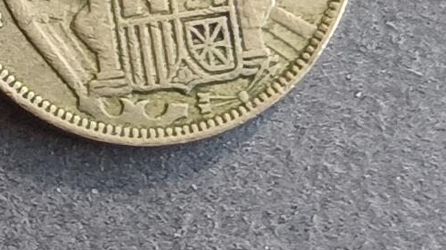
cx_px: -180
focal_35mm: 185
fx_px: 2187
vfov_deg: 6.5
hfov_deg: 11.3
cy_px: -113
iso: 236
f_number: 1.8
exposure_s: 1/50
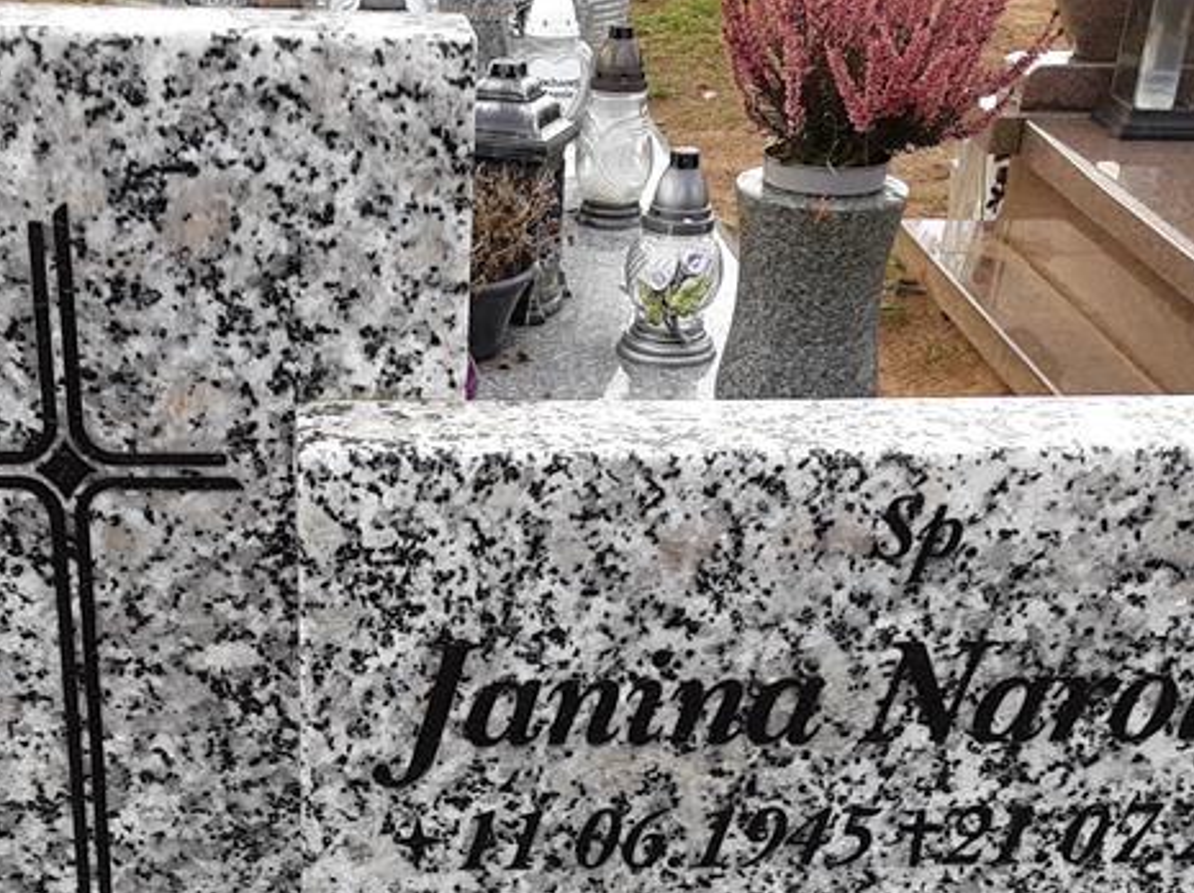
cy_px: 752
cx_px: 417
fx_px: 2033
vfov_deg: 24.3
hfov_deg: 32.5
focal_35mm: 59
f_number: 1.9
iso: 40
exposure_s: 1/100
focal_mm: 2.9
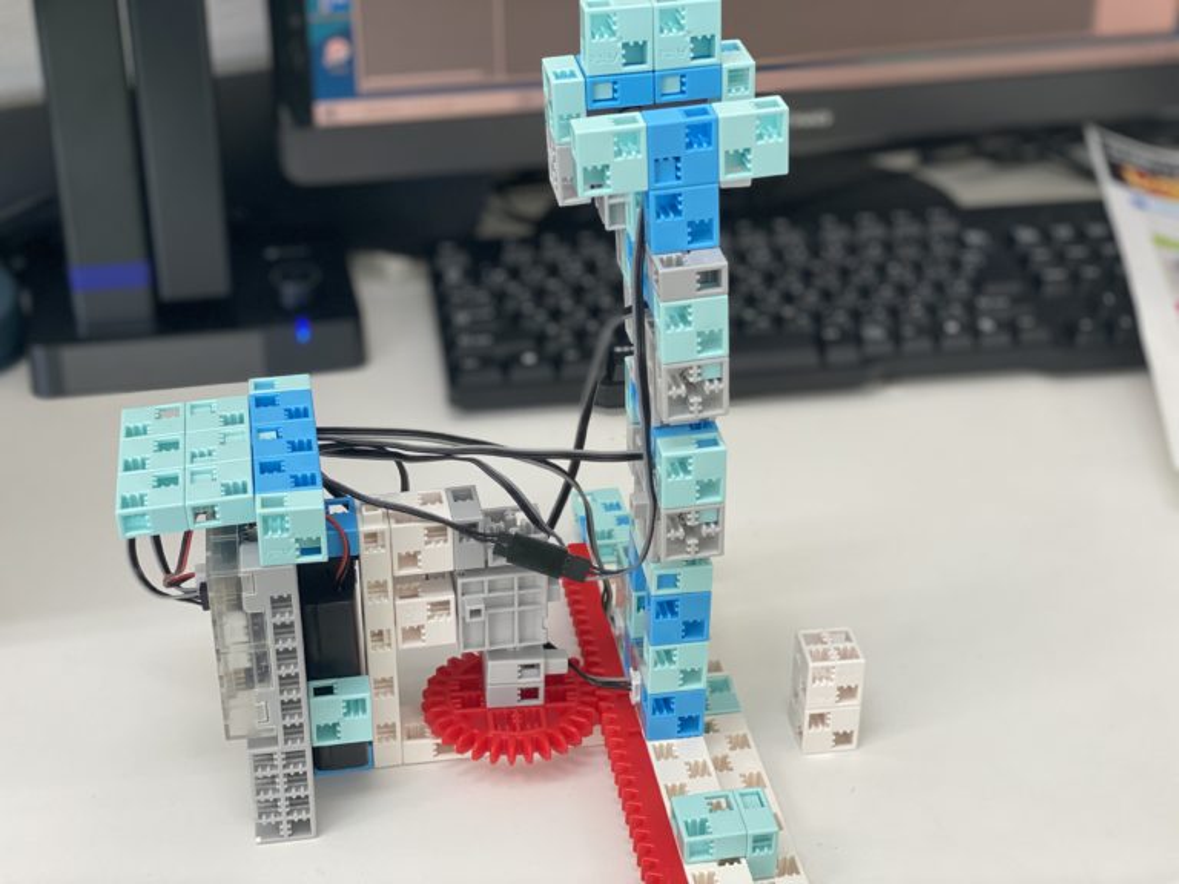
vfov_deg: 28.0
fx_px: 1771
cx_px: 590
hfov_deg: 36.8
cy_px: 442
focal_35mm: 52
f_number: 2
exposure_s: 1/120
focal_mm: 6
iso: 125
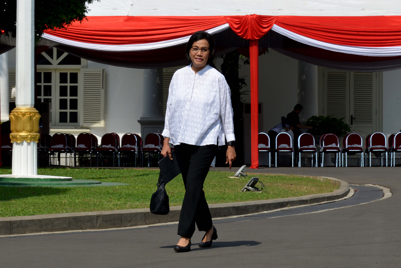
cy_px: 134
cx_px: 200
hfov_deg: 18.3
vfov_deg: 12.2
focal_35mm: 112
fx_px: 1248
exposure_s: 1/200
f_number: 22
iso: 400
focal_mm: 112
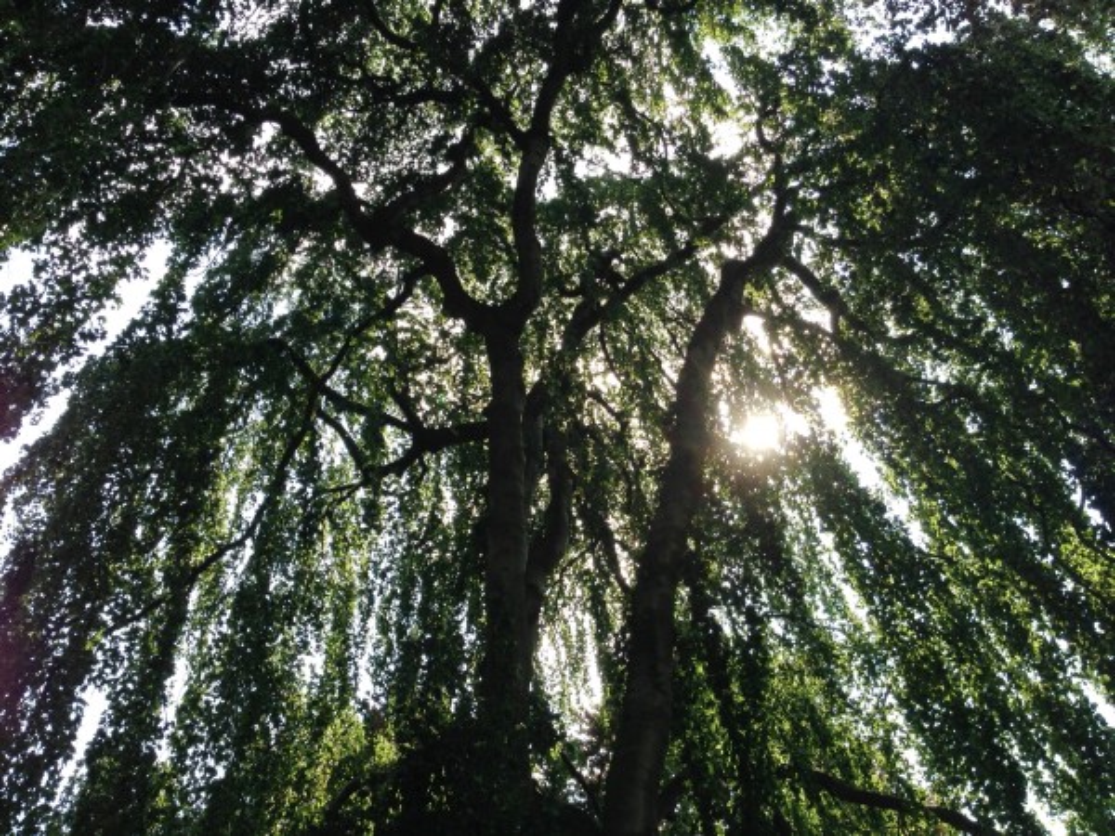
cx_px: 558
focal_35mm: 33
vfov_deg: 42.9
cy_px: 418
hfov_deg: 55.4
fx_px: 1063
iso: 50
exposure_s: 1/553
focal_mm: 4.13
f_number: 2.4
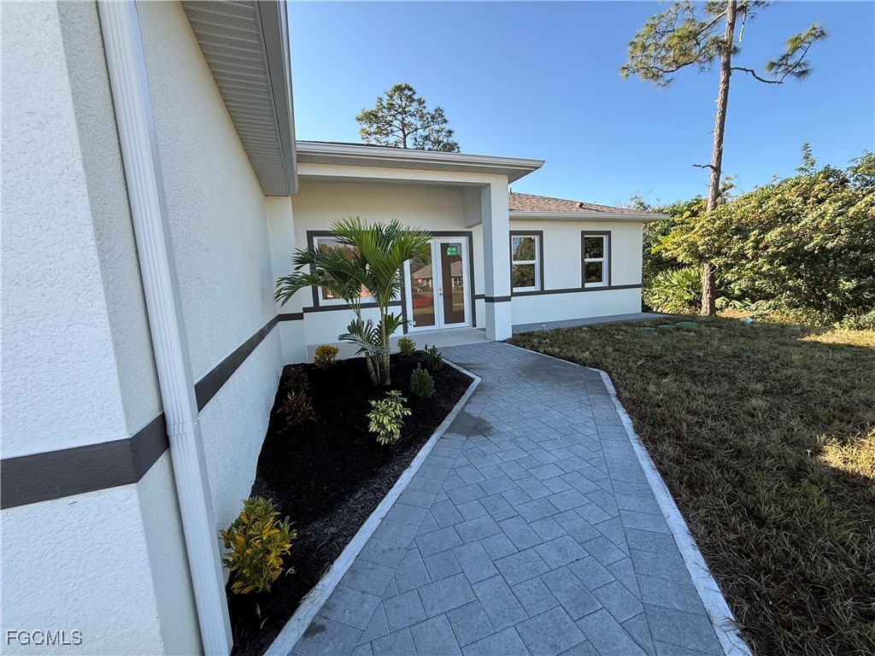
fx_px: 354
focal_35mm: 14
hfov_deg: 102.1
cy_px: 328
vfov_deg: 85.7
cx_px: 438
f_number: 2.2
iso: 50
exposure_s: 1/274
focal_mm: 2.22
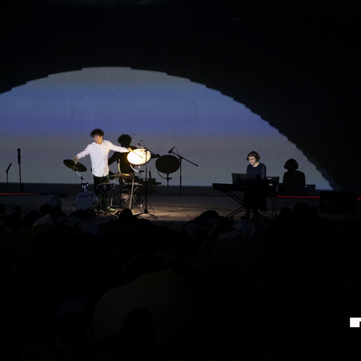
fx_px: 802
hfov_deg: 25.2
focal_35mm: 68
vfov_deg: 25.4
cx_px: 109
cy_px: 180
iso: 6400
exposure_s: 1/60
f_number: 2
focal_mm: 35
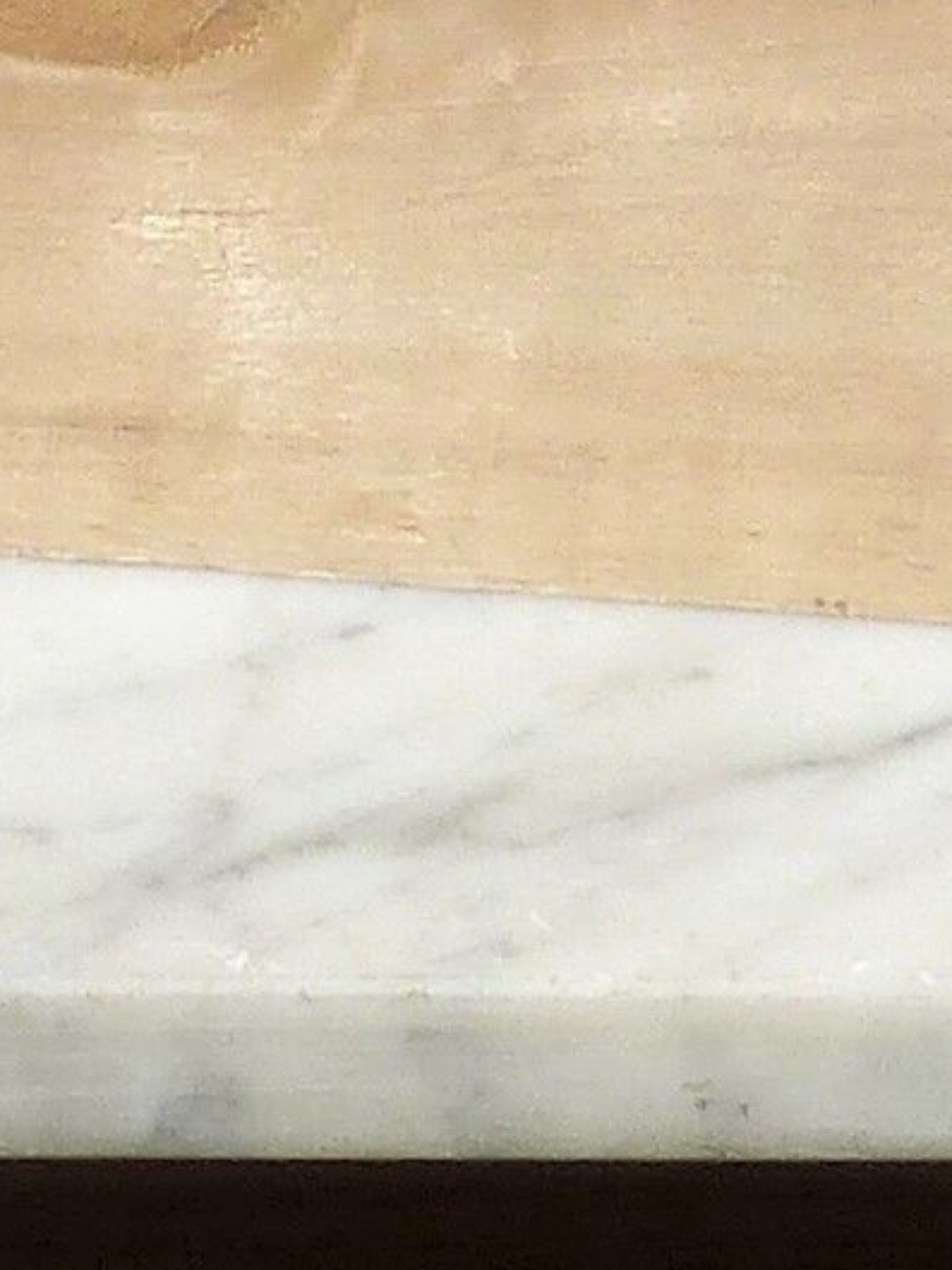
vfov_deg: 7.5
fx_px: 9420
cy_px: -1056
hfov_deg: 5.8
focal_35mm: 257
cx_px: -264
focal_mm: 5.9
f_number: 4.5
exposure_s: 1/1600
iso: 100
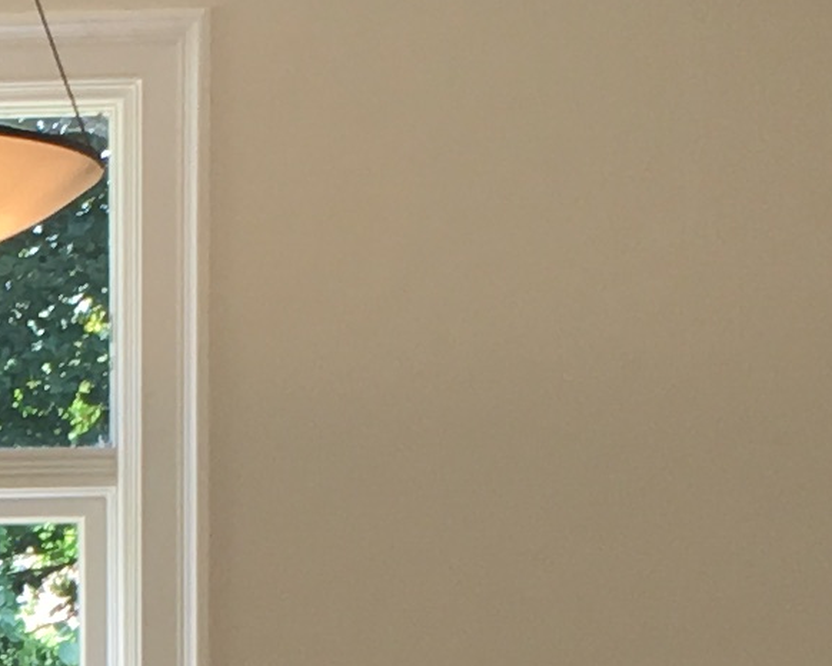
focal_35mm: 196
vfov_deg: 7.7
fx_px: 4828
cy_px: 1026
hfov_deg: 9.4
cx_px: -603
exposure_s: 1/100
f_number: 2.2
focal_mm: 4.15
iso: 40
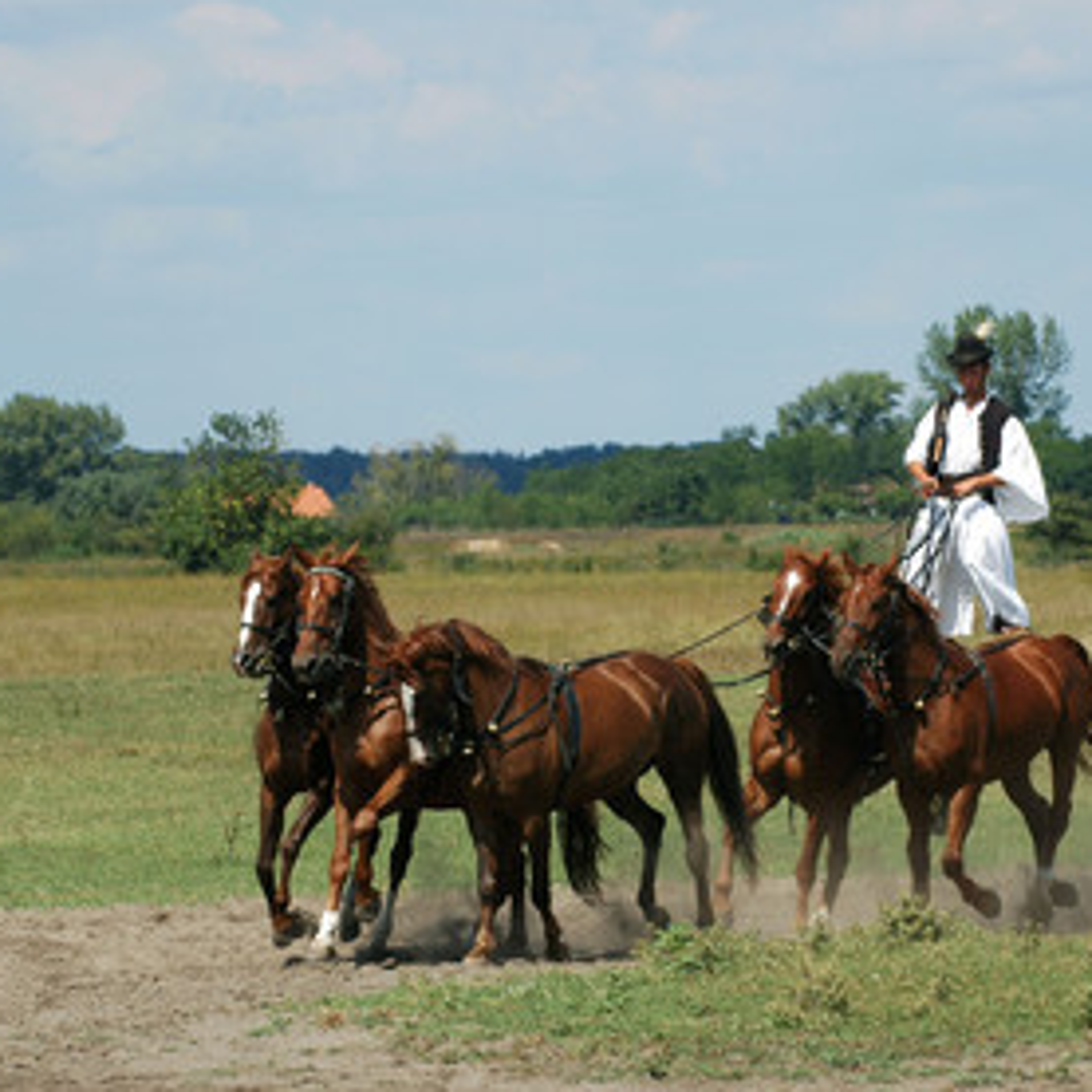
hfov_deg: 6.5
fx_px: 9672
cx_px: 648
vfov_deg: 6.5
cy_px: 548
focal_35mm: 271
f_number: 6.3
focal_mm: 140
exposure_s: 1/640
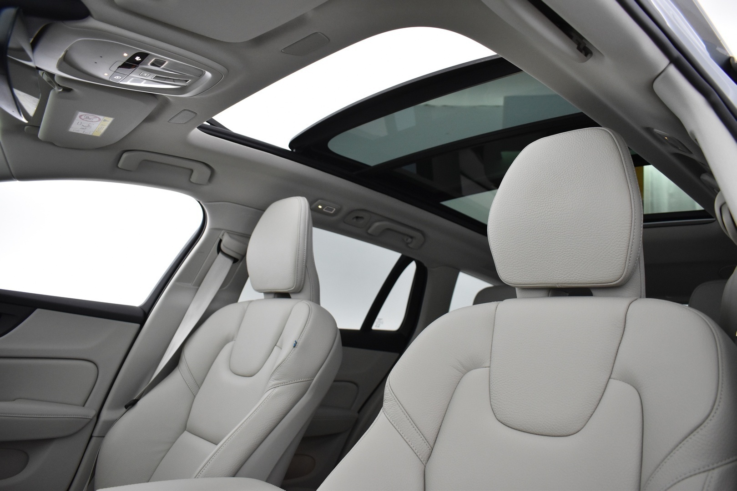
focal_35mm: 27
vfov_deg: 47.9
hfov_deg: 67.4
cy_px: 246
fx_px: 553
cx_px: 368
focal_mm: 18
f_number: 3.5
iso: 1100
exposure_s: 1/30
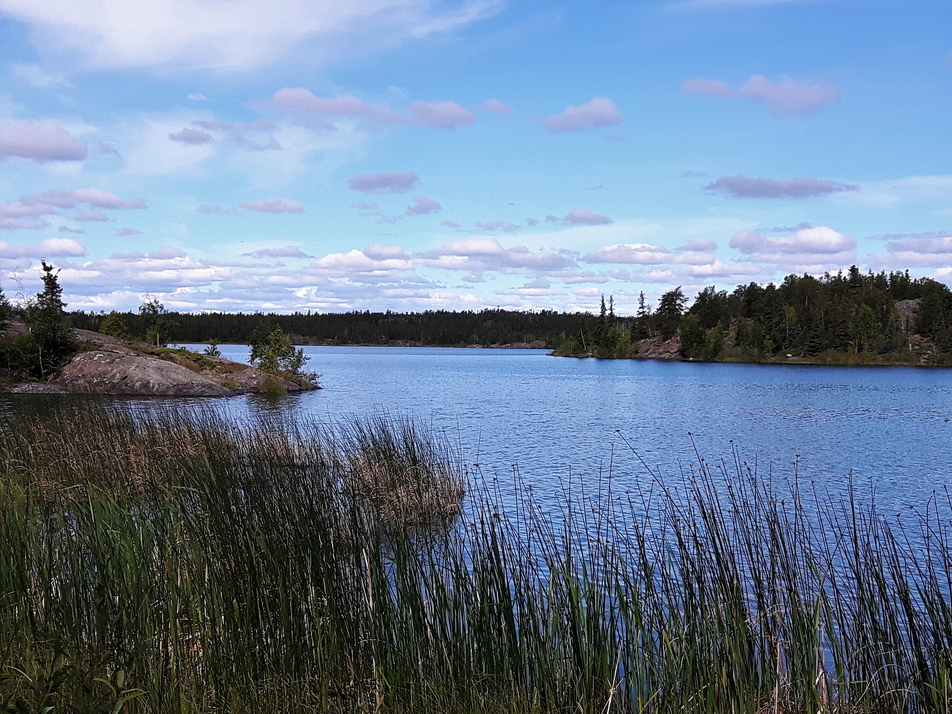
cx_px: 491
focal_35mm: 32
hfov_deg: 56.8
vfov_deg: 44.2
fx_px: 880
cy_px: 360
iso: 40
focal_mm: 3.7
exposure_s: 1/1339
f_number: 1.9
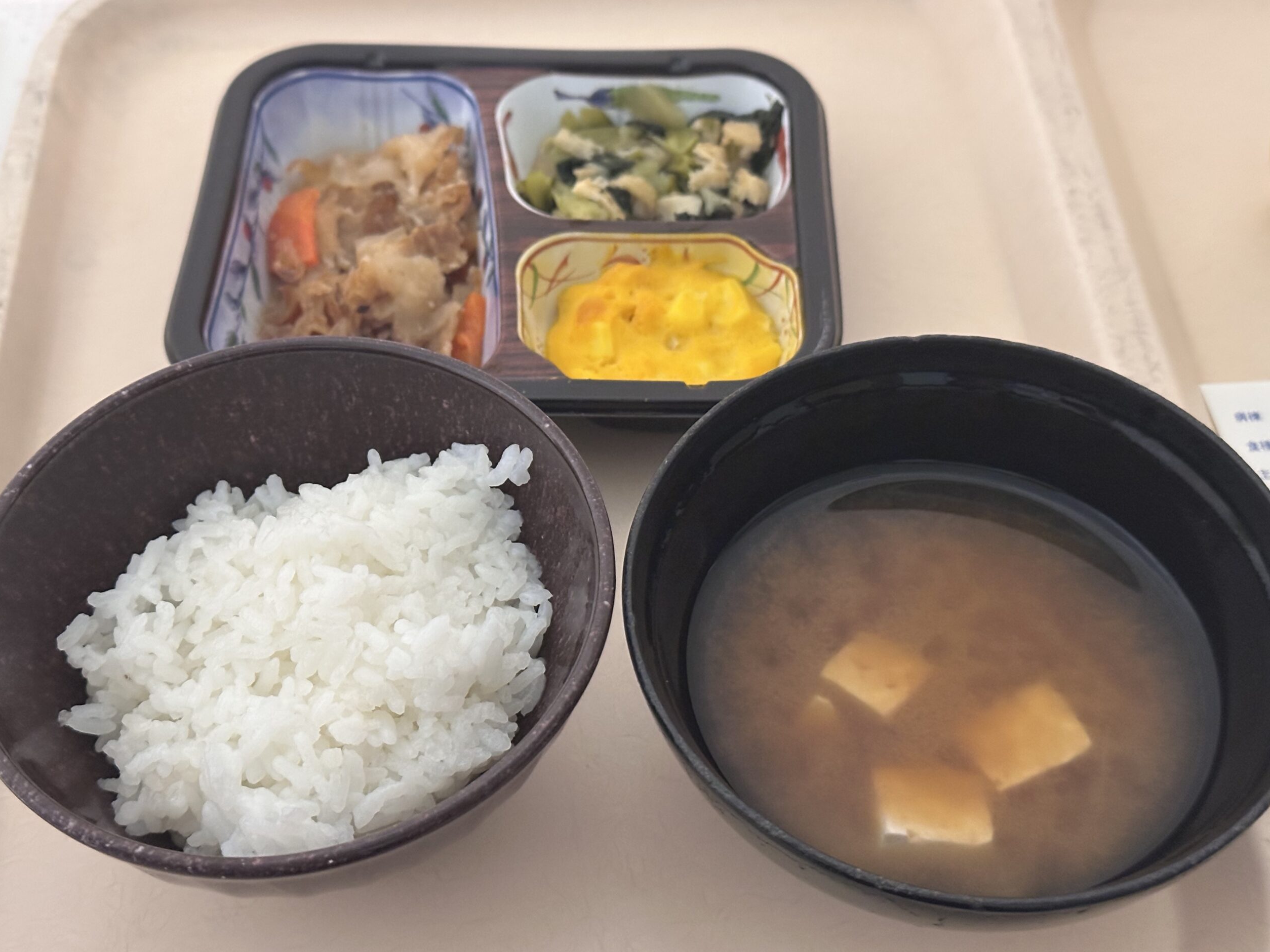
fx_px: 1798
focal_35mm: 49
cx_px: 646
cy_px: 470
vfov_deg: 29.7
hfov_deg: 38.9
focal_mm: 6.86
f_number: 1.78
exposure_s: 1/37
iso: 500
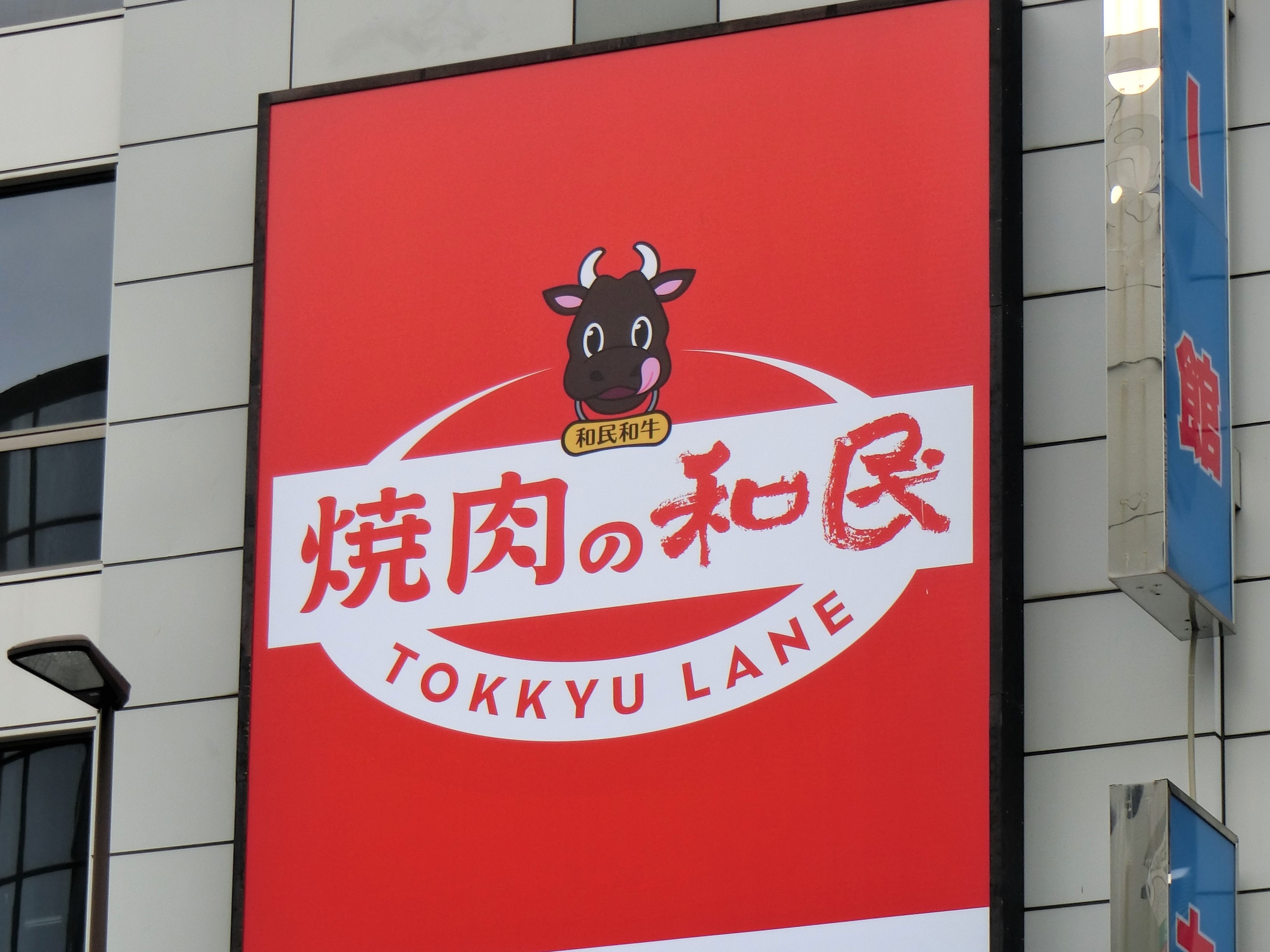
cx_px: 635
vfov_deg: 10.4
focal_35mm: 143
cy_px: 476
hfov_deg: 13.8
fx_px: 5246
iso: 80
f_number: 5.8
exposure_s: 1/200
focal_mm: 25.5
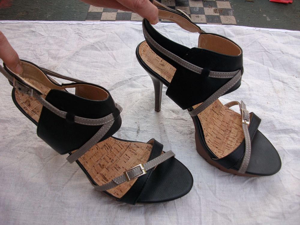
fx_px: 277
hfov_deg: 56.8
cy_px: 112
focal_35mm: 32
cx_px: 150
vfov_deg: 44.2
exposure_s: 1/229
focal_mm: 5.7
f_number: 2.9
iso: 80
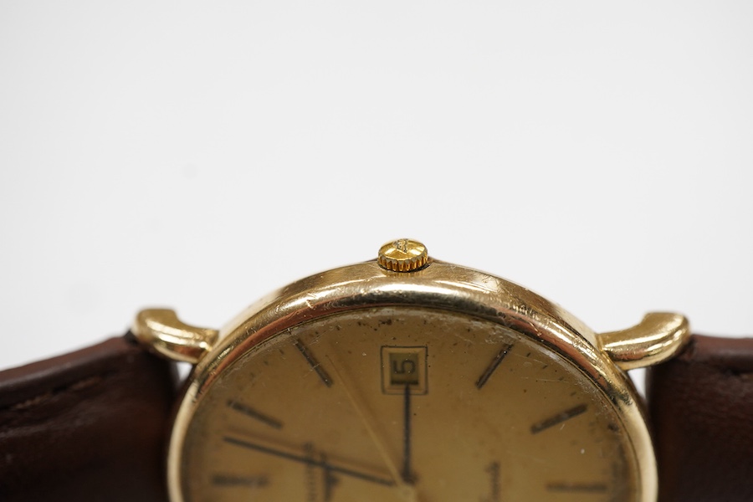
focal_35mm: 45
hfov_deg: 43.6
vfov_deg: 29.9
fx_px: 941
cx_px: 376
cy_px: 251
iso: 1250
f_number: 10
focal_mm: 30
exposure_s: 1/125
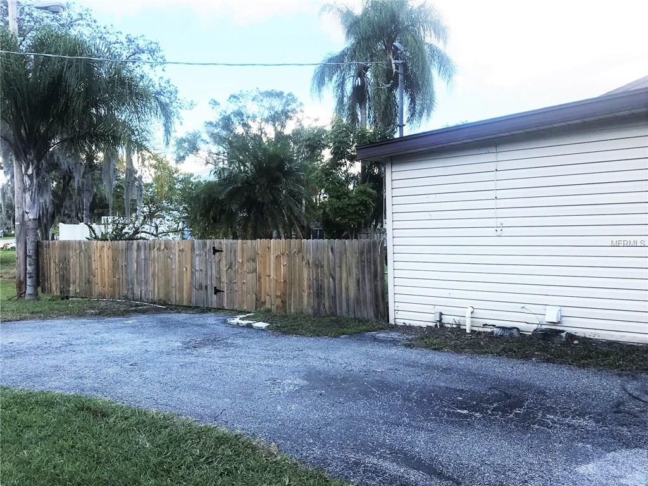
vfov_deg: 49.7
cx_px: 324
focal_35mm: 28
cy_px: 243
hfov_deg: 63.4
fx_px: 524
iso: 20
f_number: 1.8
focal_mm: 3.99
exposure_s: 1/855
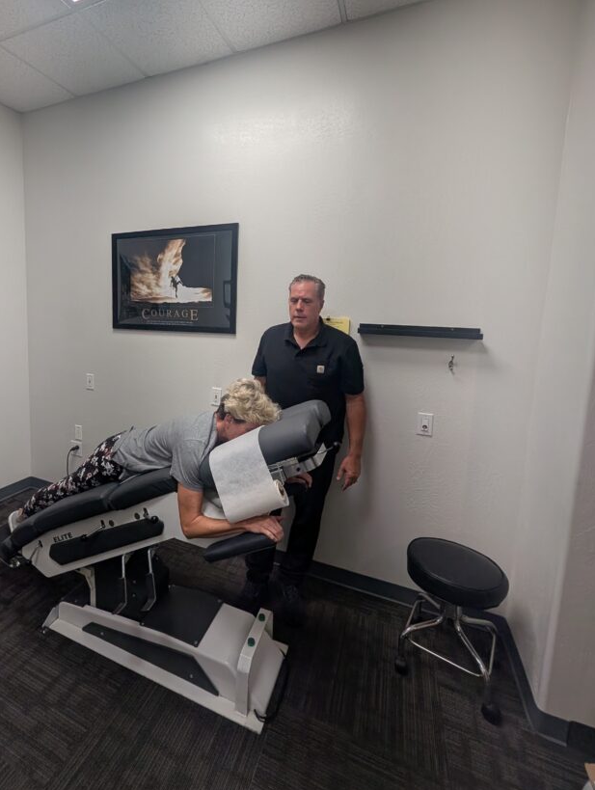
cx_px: 231
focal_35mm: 15
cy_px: 354
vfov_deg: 97.7
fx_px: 343
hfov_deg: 80.7
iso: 25
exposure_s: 1/172
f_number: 1.7
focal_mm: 2.02
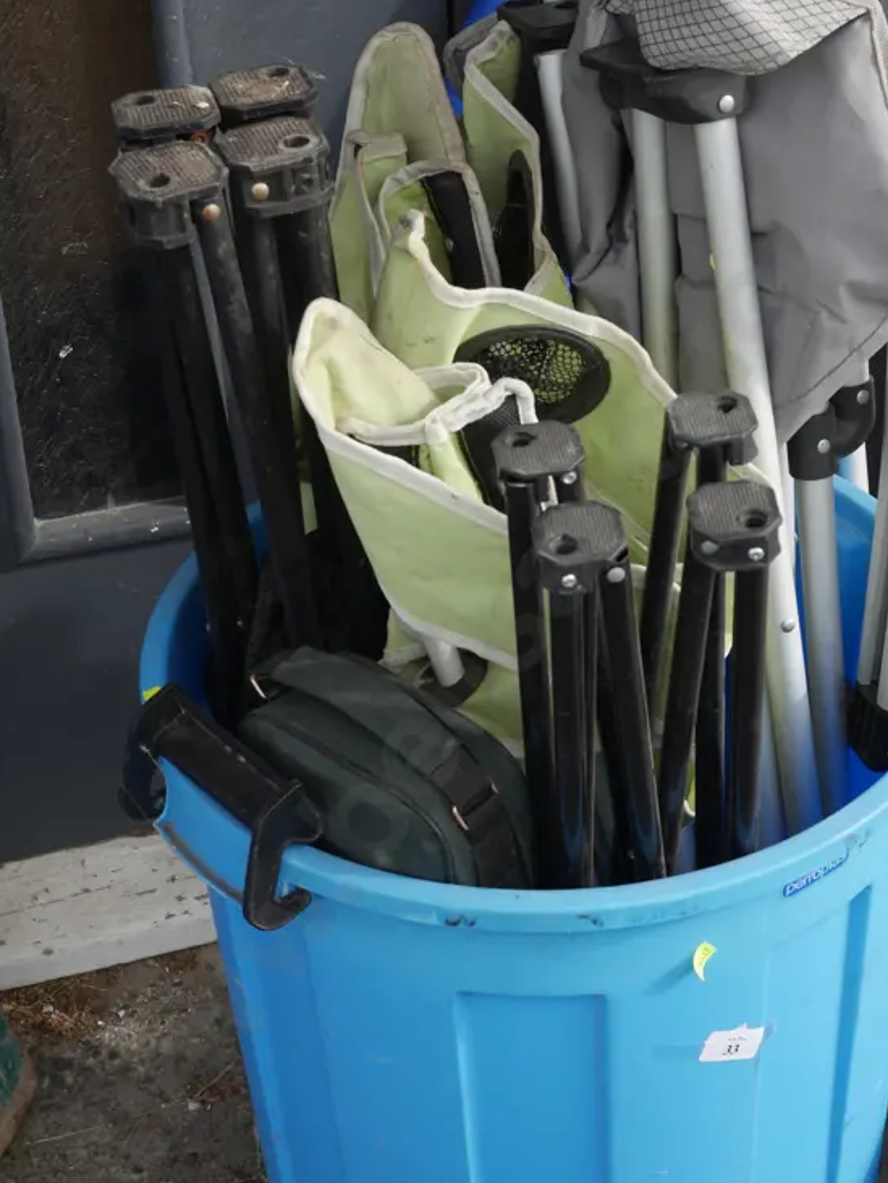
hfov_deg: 20.9
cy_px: 497
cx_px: 612
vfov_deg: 27.7
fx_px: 2392
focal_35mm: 70
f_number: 6.3
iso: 200
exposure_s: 1/125
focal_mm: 25
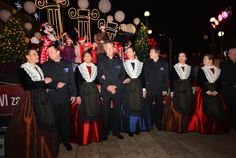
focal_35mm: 23
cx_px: 118
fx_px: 151
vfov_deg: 55.2
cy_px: 79
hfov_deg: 76.1
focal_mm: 23
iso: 500
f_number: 3.3
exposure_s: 1/60
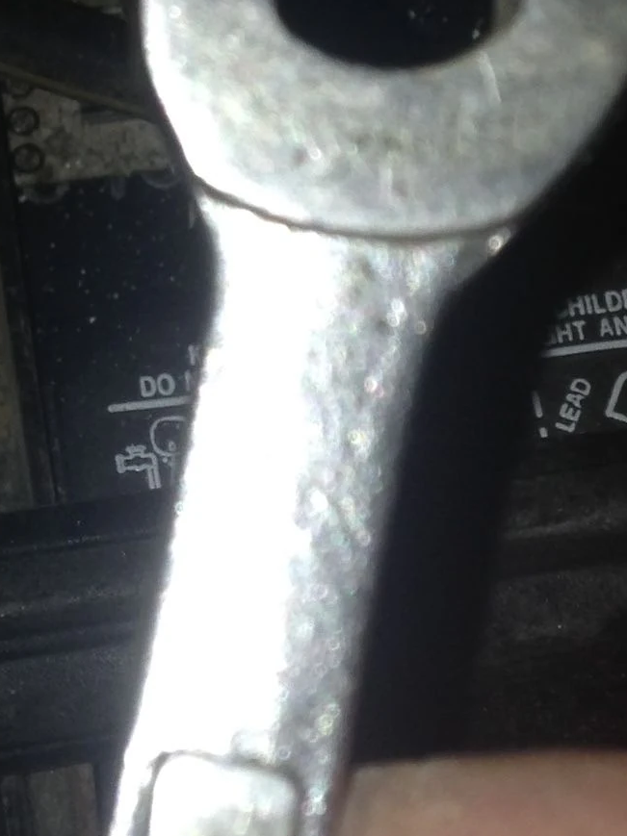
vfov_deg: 15.9
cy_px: 396
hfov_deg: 11.8
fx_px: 2997
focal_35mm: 124
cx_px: 25
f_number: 2.4
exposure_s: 1/93
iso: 50
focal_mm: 4.12
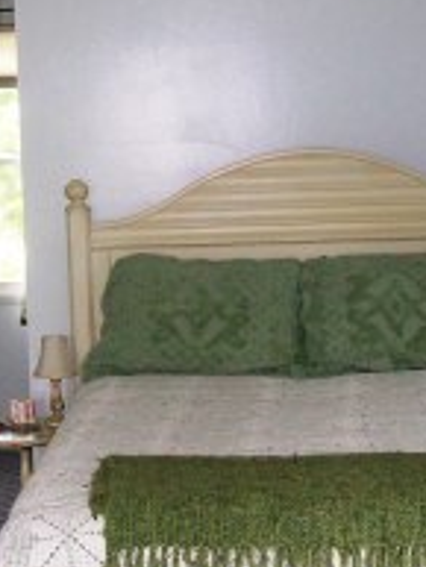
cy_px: 259
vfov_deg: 24.7
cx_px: 209
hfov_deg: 18.7
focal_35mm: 79
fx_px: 1295
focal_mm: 6.1
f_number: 2.7
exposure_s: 1/60
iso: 160
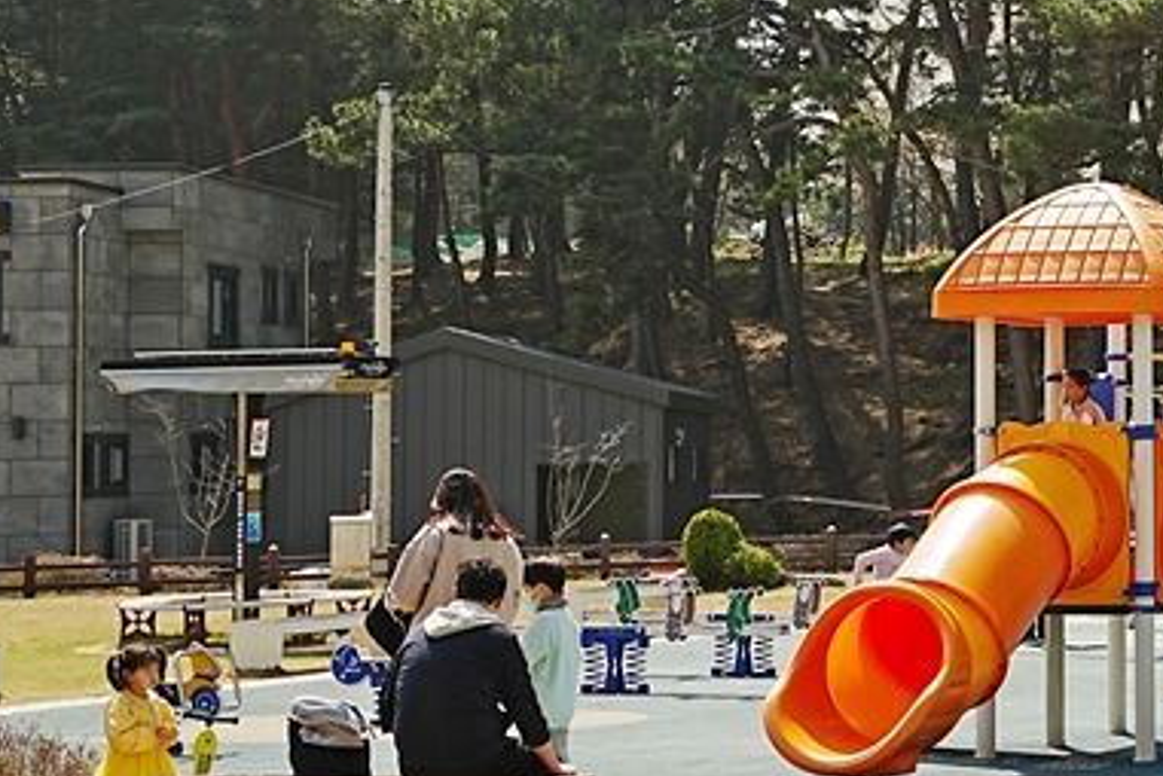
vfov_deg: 12.8
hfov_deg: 18.1
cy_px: 220
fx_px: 3456
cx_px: 1429
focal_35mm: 107
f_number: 3.2
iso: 100
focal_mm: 34
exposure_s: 1/400
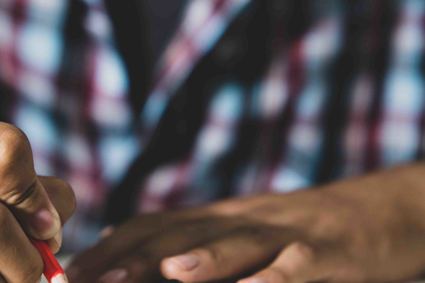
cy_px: 107
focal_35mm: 431
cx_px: 155
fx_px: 5090
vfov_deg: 3.2
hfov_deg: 4.8
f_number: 2.8
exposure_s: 1/125
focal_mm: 200
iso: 400
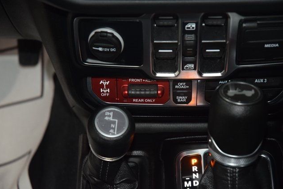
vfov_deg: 12.9
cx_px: 141
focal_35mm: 106
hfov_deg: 19.3
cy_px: 94
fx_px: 833
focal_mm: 70
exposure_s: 1/50
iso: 2000
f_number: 4.5
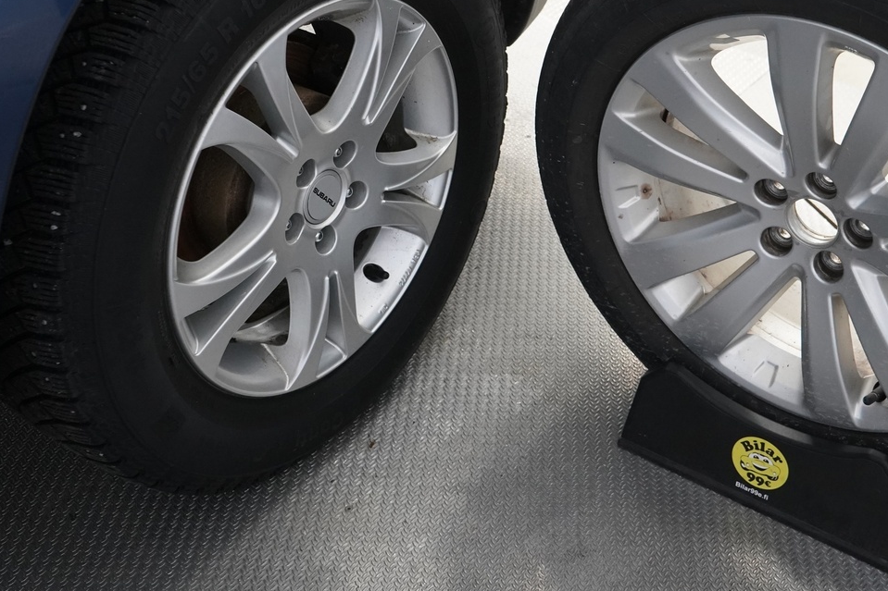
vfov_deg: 27.4
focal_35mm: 49
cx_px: 539
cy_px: 212
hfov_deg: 40.1
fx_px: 1208
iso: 4000
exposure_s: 1/60
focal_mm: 29
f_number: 5.6
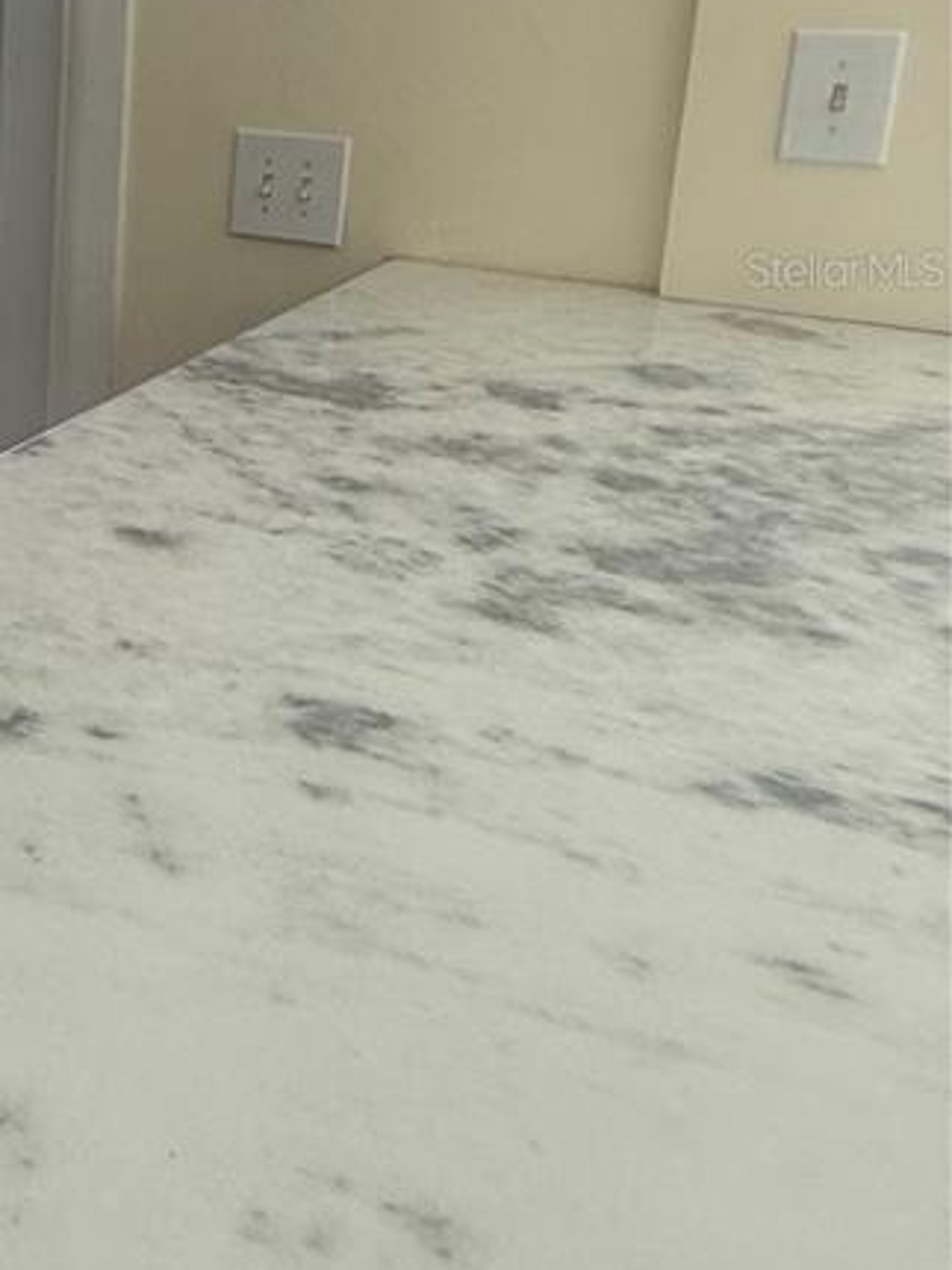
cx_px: -371
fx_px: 1431
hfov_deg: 28.2
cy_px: 268
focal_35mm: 39
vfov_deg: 45.6
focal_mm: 2.22
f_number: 2.2
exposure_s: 1/99
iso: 64
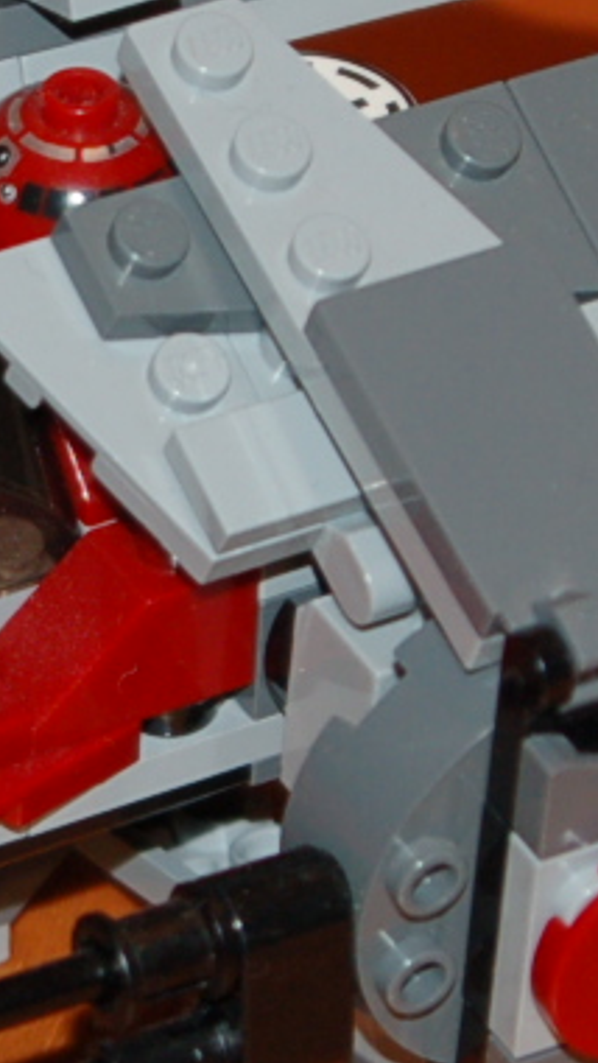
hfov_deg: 3.2
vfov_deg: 5.8
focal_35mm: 373
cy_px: 697
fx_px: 10505
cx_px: -464
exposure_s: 1/60
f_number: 4.8
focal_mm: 60
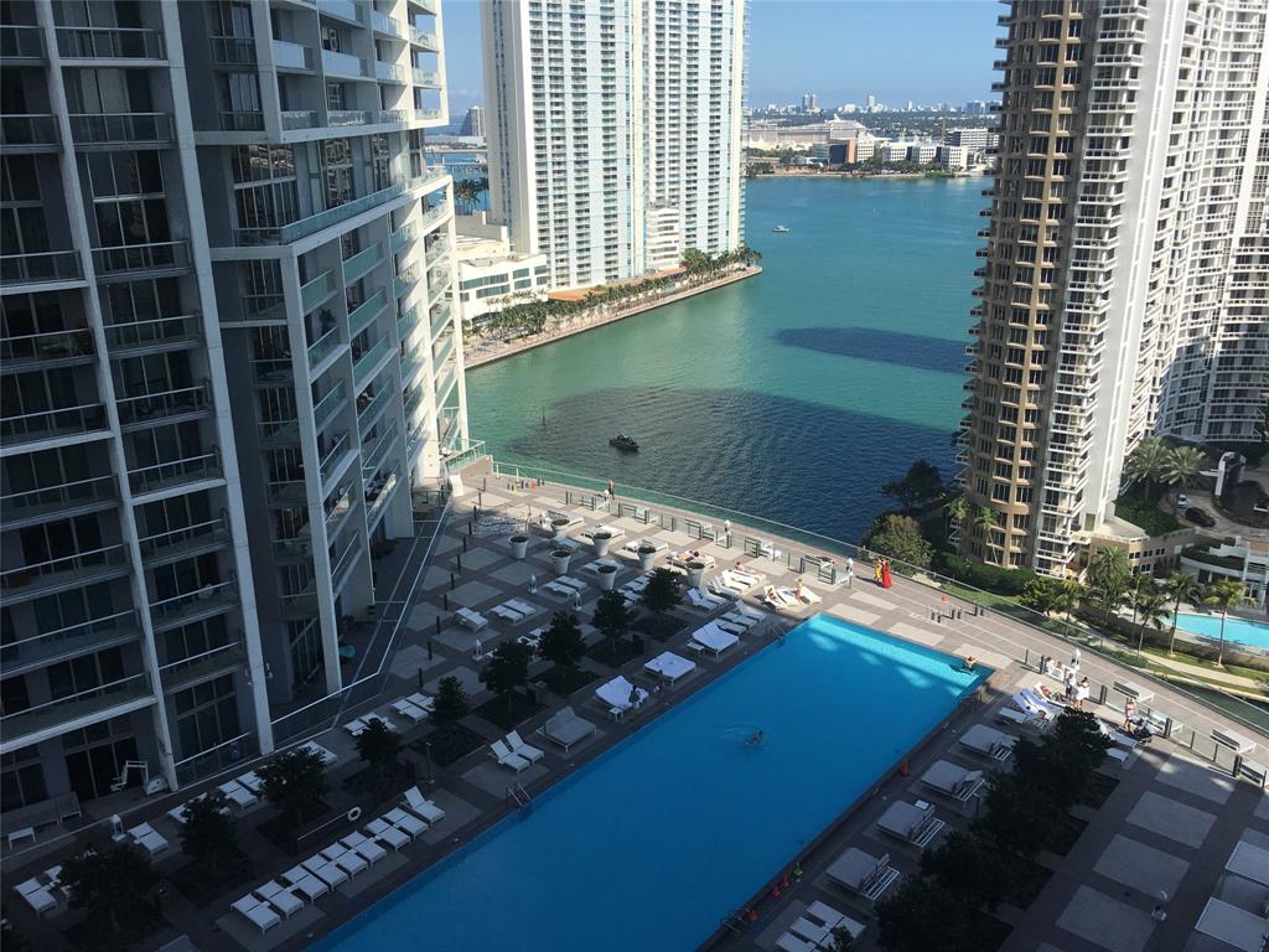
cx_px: 634
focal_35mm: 29
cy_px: 476
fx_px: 1063
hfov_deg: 61.7
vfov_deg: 48.2
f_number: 2.2
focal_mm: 4.15
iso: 25
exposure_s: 1/1876
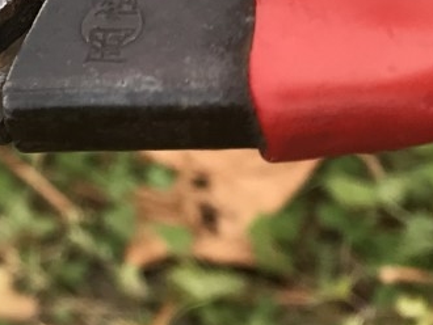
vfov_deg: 12.1
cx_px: -421
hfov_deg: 13.8
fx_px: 1527
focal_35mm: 122
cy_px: 39
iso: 20
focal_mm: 4
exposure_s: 1/509
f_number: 1.8
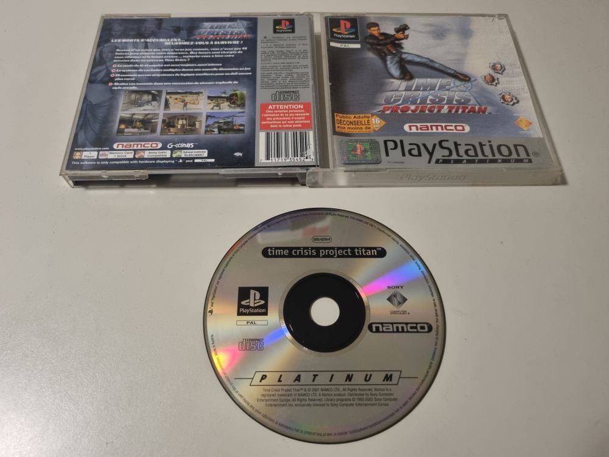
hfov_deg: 67.3
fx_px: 457
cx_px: 304
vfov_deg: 53.1
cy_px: 228
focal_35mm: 26
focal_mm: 5.4
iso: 250
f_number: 1.8
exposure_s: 1/50
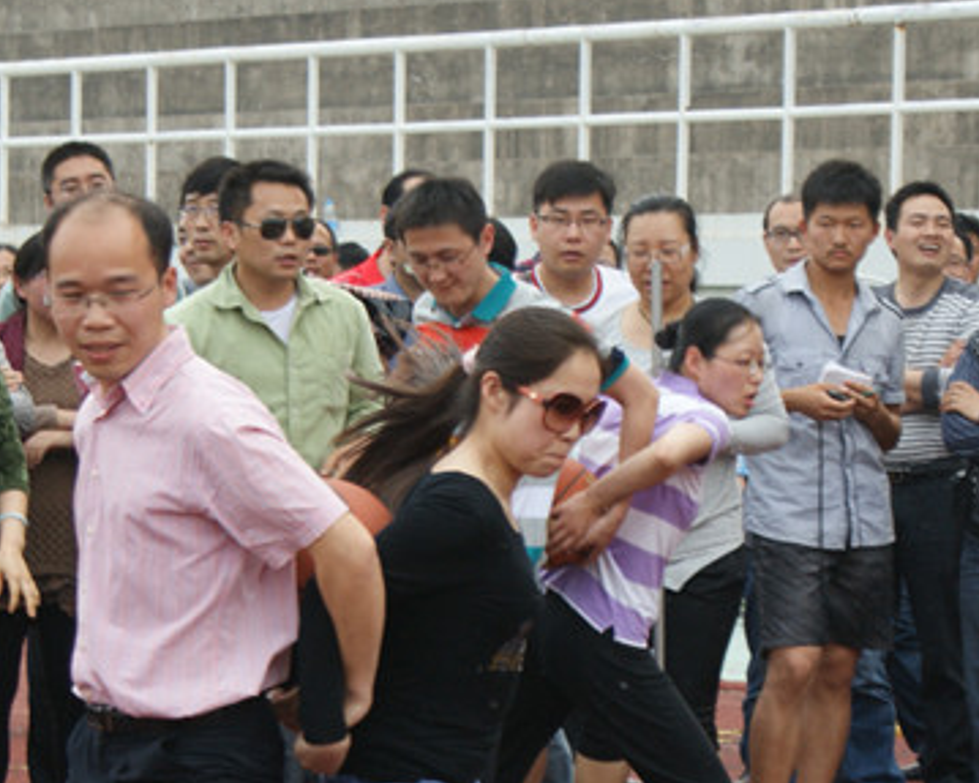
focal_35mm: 200
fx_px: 5793
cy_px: 645
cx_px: 570
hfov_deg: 9.7
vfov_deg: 7.7
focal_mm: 60
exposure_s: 1/250
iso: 200
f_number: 5.6
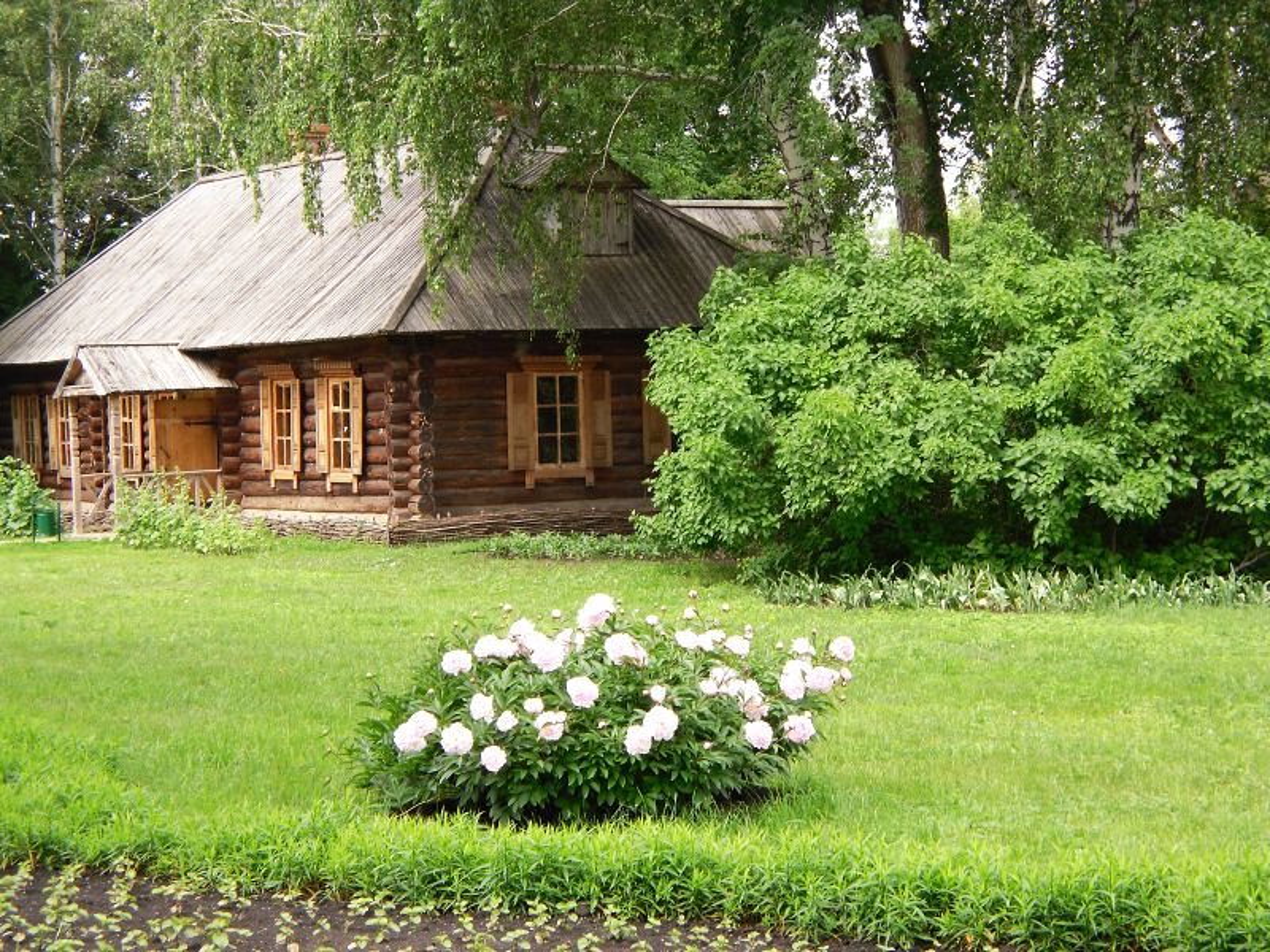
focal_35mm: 78
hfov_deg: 25.0
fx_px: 2862
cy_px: 476
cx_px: 635
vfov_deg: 18.9
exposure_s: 1/112
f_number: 4.4
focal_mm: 13.92
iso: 80
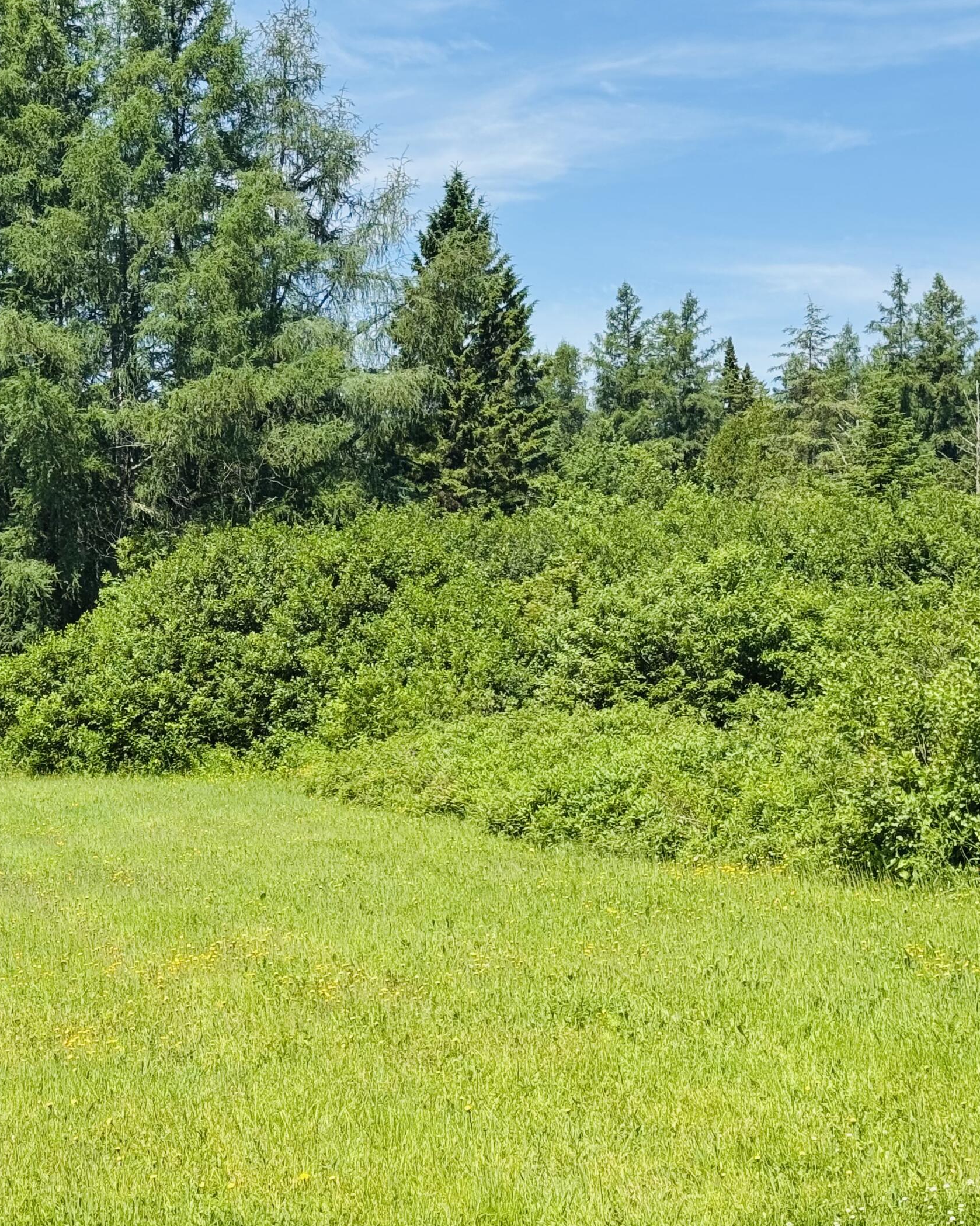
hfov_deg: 22.5
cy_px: 626
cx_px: 189
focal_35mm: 67
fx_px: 2429
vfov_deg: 28.3
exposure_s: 1/2717
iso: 64
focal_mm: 6.76
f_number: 1.78
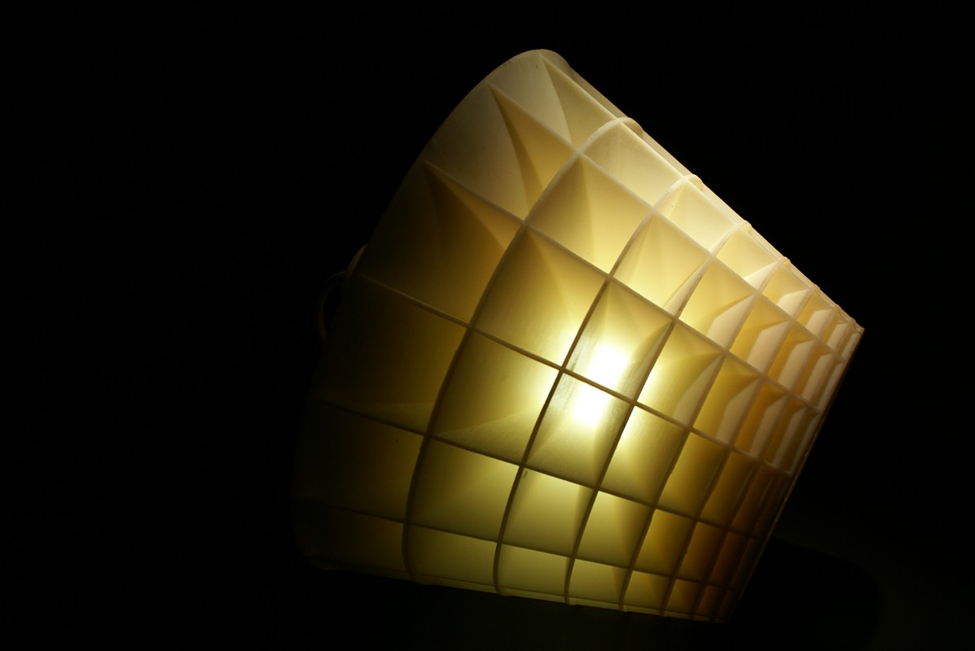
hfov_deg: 43.6
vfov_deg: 29.9
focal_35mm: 45
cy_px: 326
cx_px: 488
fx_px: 1220
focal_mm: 30
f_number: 5.6
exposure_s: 1/50
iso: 100
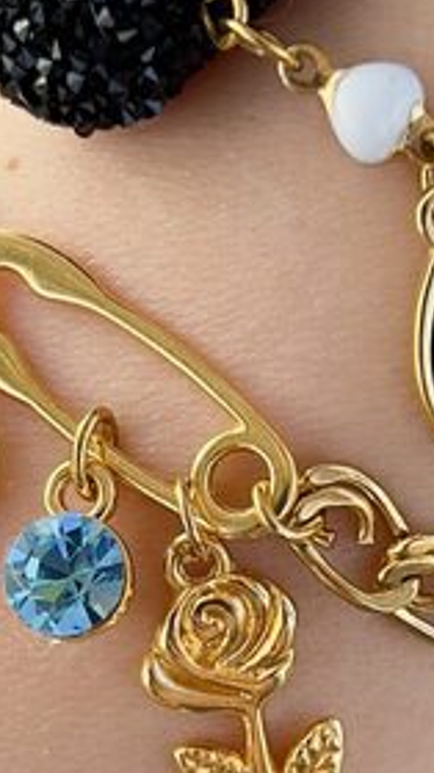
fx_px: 2215
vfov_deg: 19.8
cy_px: 438
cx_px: 207
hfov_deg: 11.2
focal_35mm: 108
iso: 50
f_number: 1.5
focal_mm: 5.7
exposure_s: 1/205
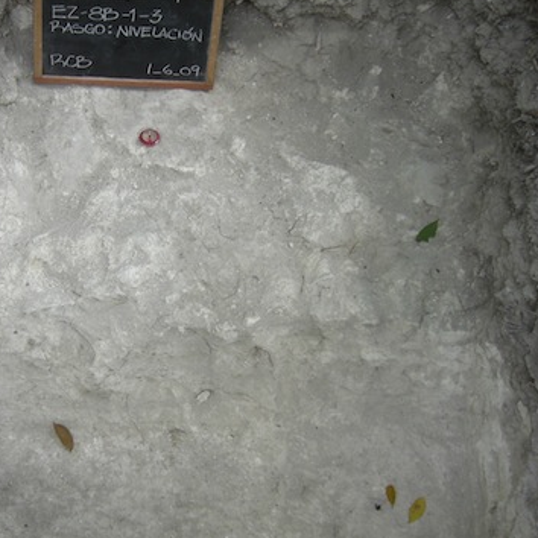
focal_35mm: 57
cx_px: 153
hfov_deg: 29.7
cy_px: 307
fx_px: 1002
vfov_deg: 30.0
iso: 100
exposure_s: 1/60
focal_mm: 7.9
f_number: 2.8
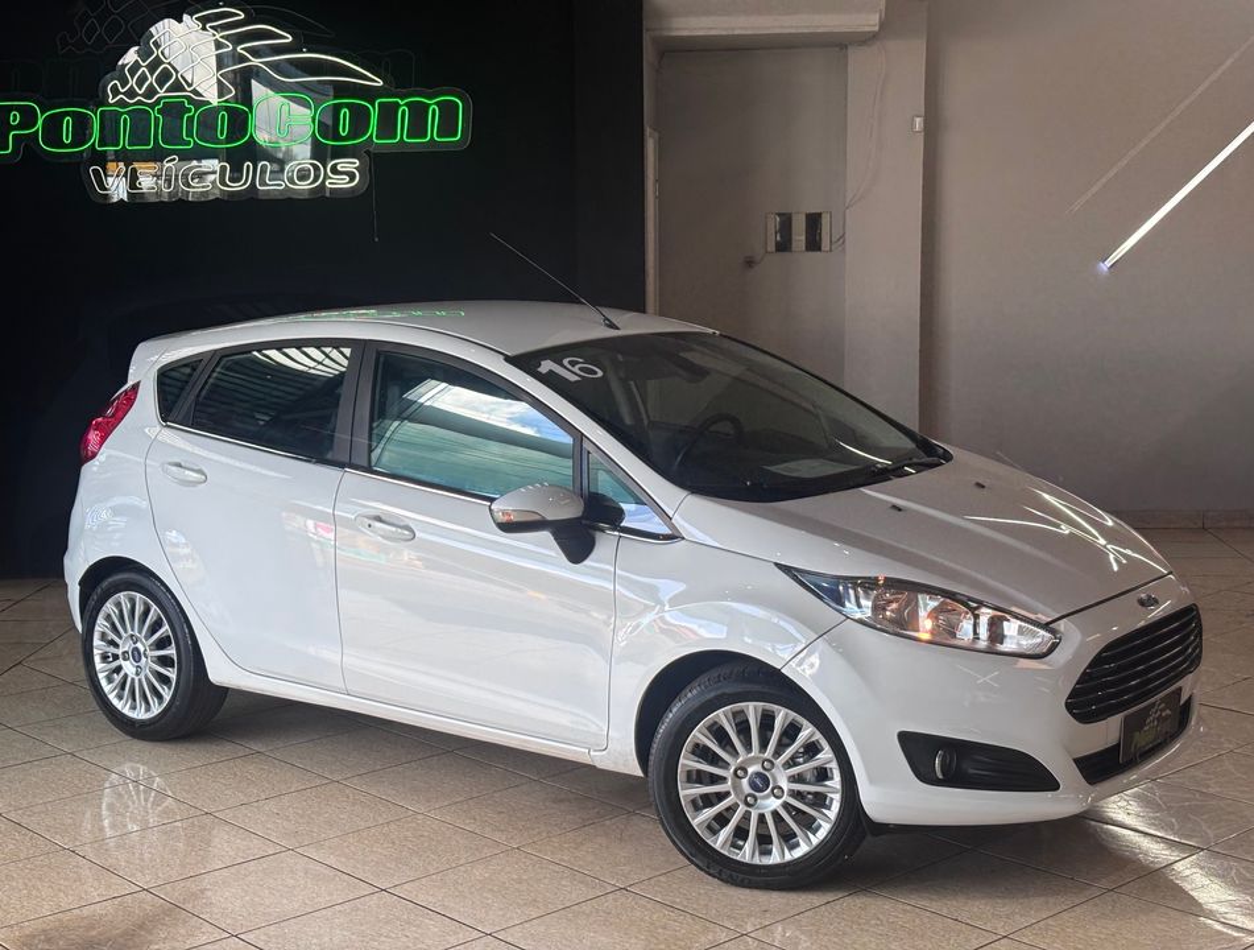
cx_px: 627
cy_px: 475
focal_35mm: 52
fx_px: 1890
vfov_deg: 28.2
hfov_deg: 36.7
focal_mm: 5.96
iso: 50
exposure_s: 1/120
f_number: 1.6
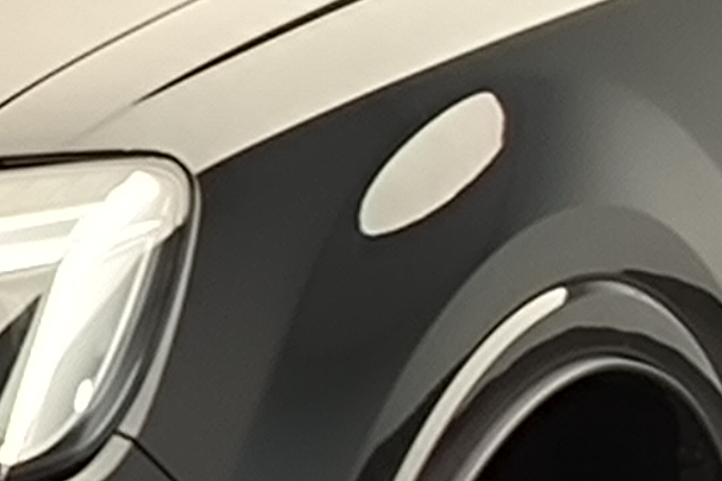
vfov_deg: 7.5
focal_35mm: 184
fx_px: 3690
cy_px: 201
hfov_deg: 10.2
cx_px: -771
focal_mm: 5.24
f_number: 1.7
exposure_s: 1/100
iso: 101
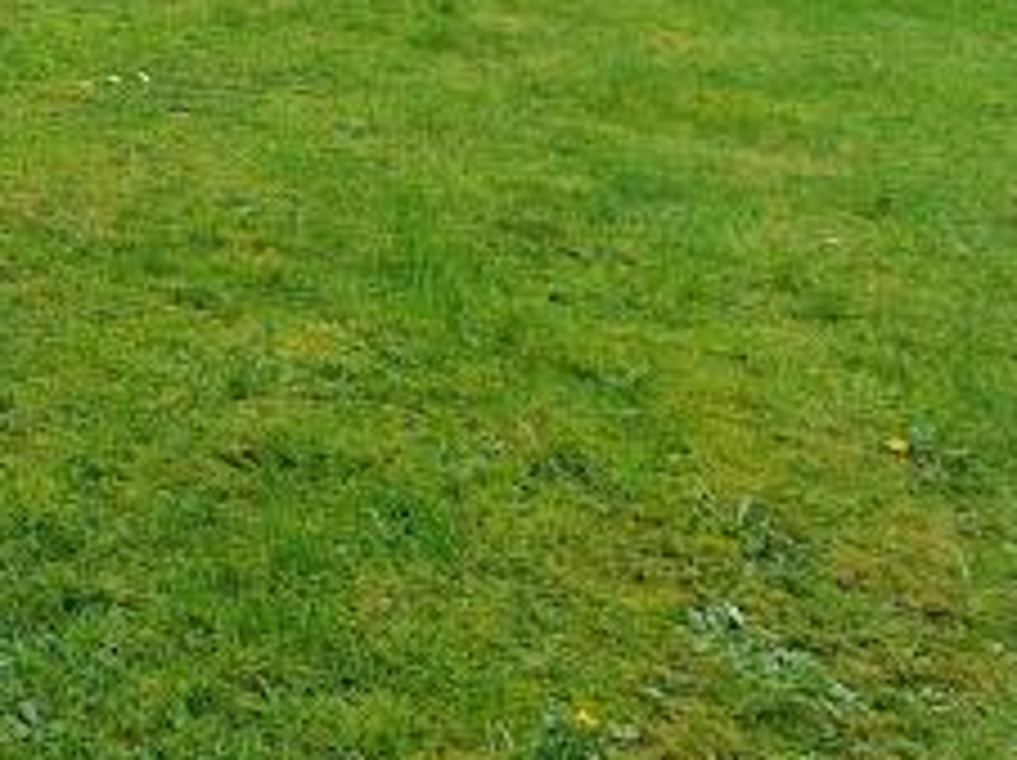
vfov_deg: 22.0
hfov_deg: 27.3
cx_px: -315
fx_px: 1732
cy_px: -256
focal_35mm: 59
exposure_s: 1/706
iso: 50
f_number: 2.2
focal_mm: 2.2
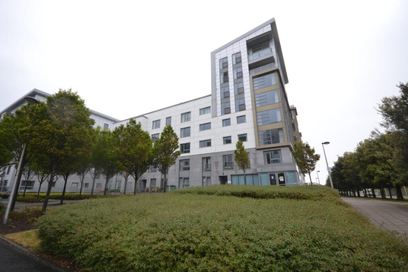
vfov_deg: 77.3
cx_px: 204
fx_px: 170
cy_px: 136
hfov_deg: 100.4
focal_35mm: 15
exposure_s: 1/125
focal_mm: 10
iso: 110
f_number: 5.6
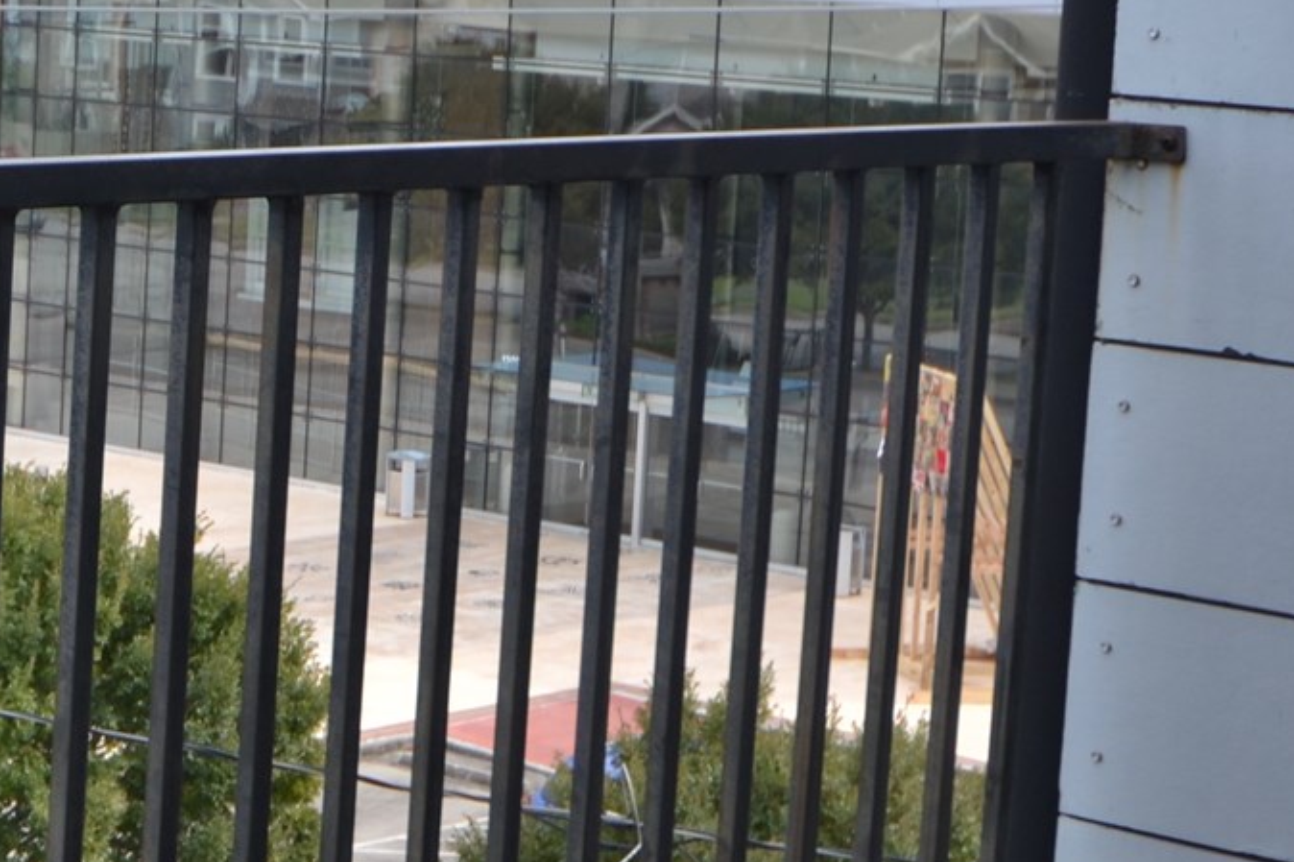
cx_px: -497
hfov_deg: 16.5
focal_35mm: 116
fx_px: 4168
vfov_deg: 11.8
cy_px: 434
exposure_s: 1/160
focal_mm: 24
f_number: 6.3
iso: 100
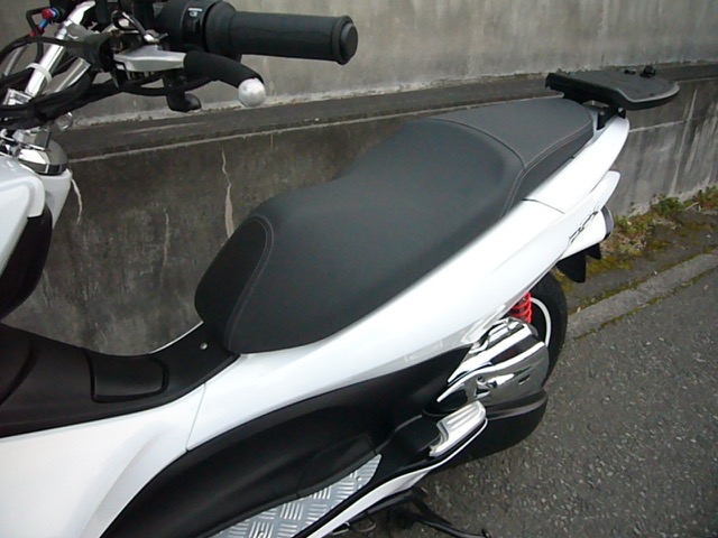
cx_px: 359
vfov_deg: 49.7
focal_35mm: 28
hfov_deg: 63.4
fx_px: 581
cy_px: 269
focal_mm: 4.6
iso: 800
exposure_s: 1/80
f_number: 2.8
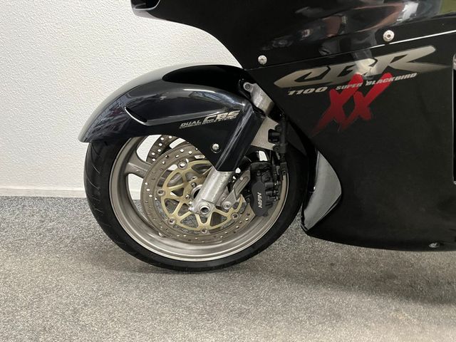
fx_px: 343
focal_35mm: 26
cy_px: 171
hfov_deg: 67.3
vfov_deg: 53.1
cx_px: 228
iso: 400
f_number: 1.6
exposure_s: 1/33
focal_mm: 5.1
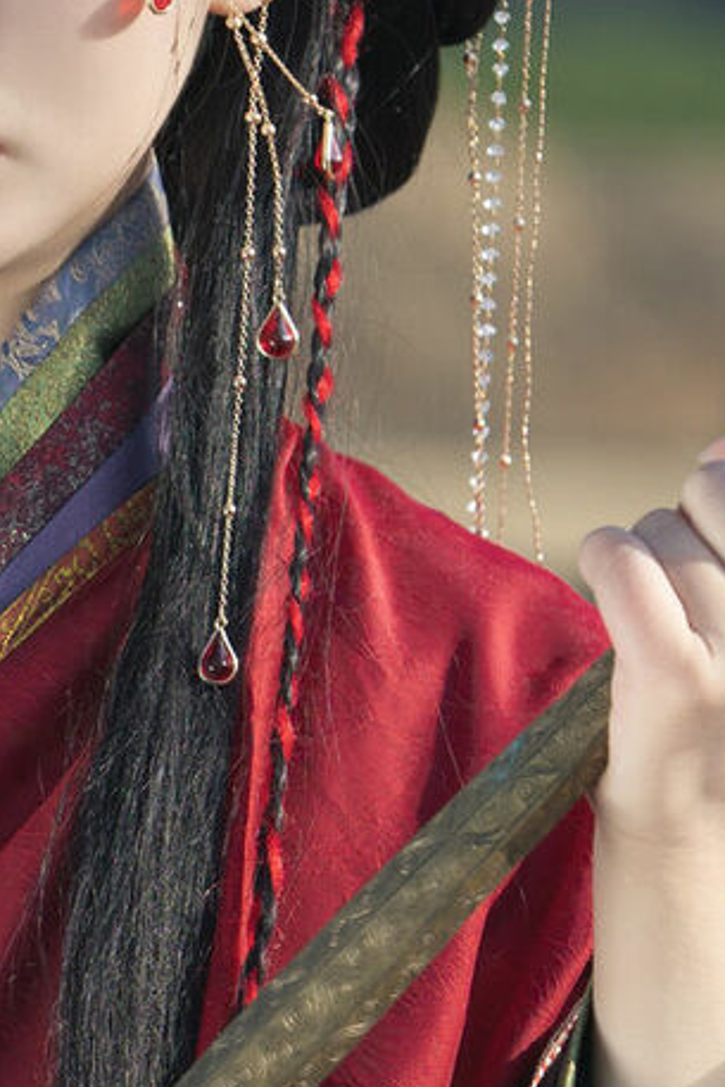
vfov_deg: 4.4
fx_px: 14035
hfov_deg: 3.0
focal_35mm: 465
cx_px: -276
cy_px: 422
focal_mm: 135
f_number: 5
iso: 160
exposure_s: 1/1000
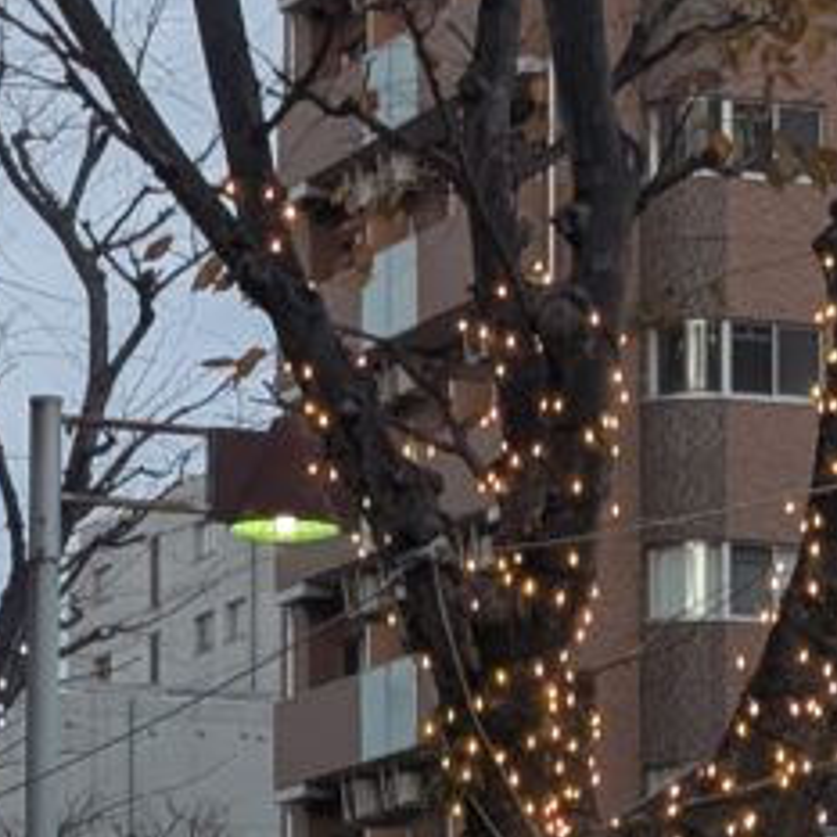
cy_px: 1022
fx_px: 5088
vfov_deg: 9.3
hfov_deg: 9.4
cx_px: 190
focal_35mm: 186
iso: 210
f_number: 1.68
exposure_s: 1/60
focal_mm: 6.9
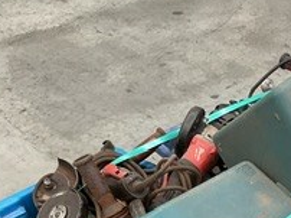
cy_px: 326
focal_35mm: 92
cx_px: 303
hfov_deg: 20.5
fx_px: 772
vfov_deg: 14.9
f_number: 1.8
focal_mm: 3
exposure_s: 1/60
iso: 50
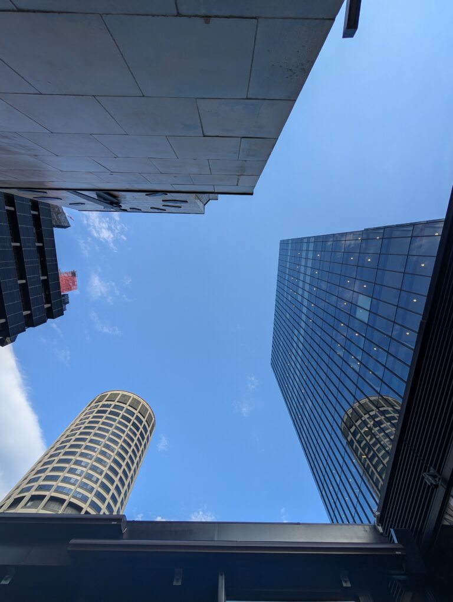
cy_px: 301
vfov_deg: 110.5
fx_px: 209
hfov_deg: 94.6
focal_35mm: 12
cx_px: 226
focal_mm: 2.02
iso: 52
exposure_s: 1/1582
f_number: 1.7
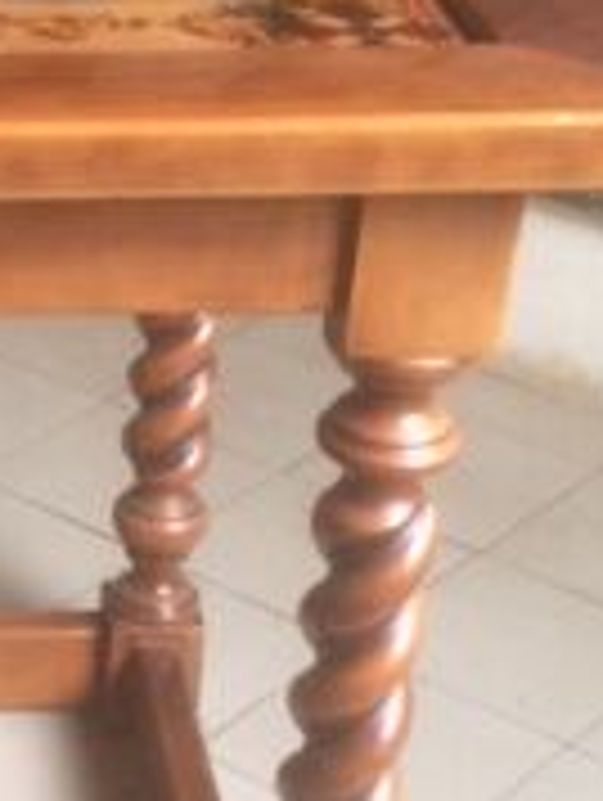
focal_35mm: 104
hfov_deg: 13.8
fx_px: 2410
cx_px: -166
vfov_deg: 18.8
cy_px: 554
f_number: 2.2
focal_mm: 4.15
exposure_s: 1/33
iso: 125
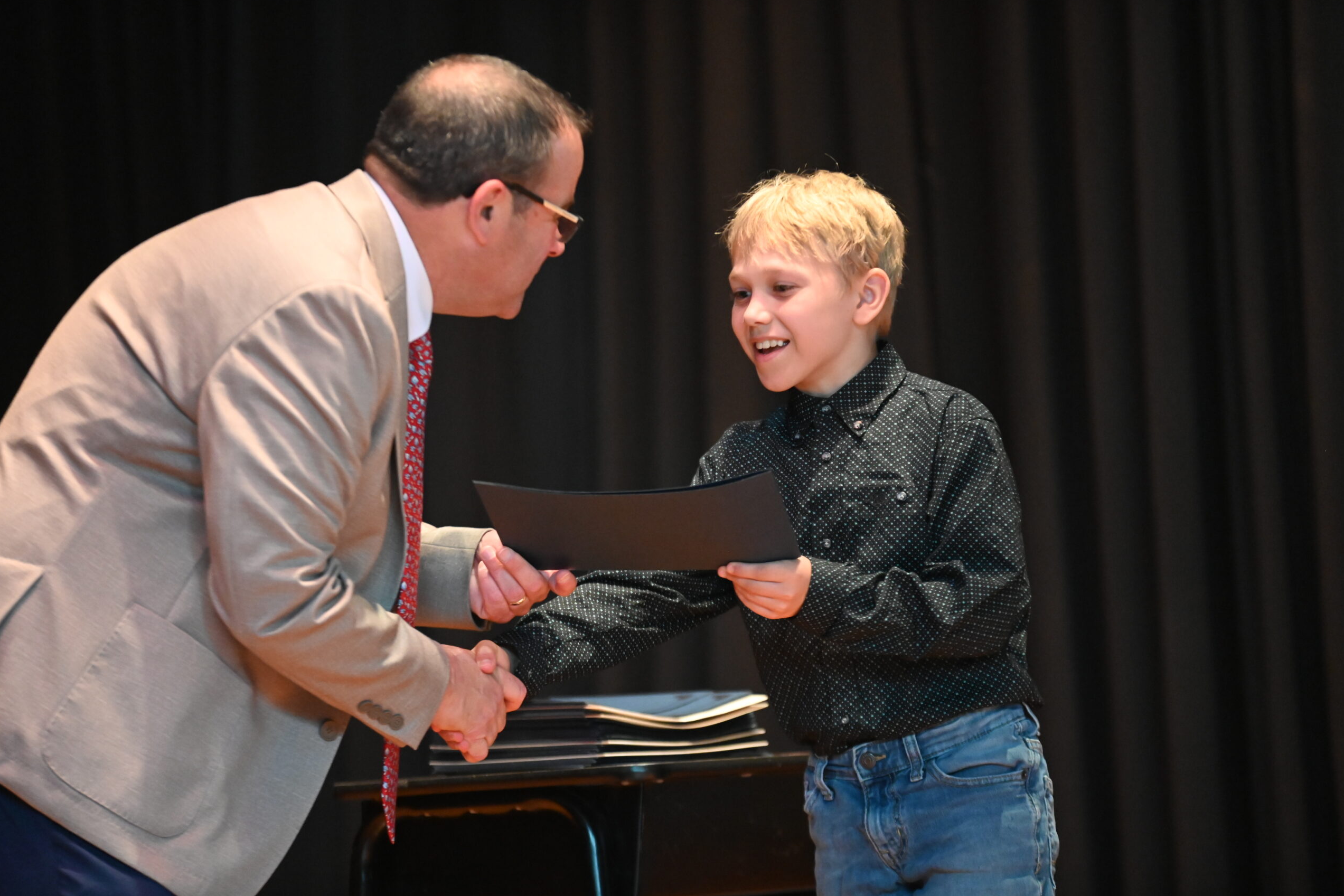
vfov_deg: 7.4
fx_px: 6944
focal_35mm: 186
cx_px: 673
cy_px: 447
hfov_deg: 11.1
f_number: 2.8
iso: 9000
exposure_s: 1/250
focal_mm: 185
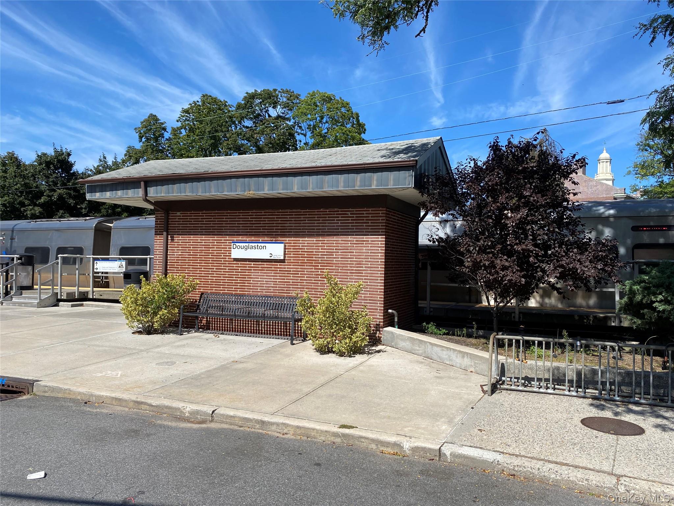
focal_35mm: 26
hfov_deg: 67.3
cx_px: 337
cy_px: 253
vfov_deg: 53.1
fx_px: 506
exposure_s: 1/2890
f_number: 1.8
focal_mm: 4.25
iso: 32
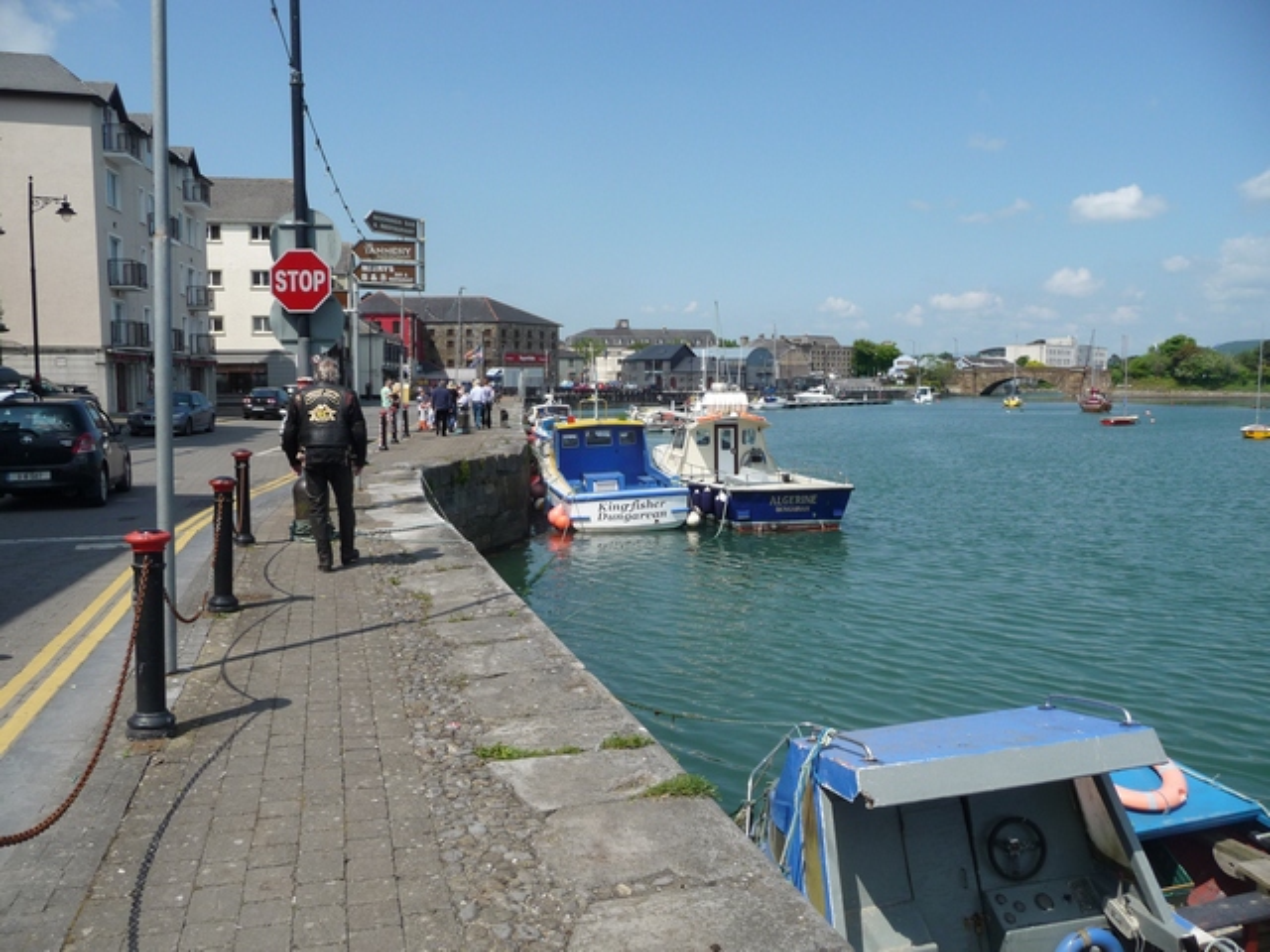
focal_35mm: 28
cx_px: 635
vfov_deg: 49.7
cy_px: 476
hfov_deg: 63.4
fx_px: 1027
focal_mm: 4.7
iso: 100
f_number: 8
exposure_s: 1/250
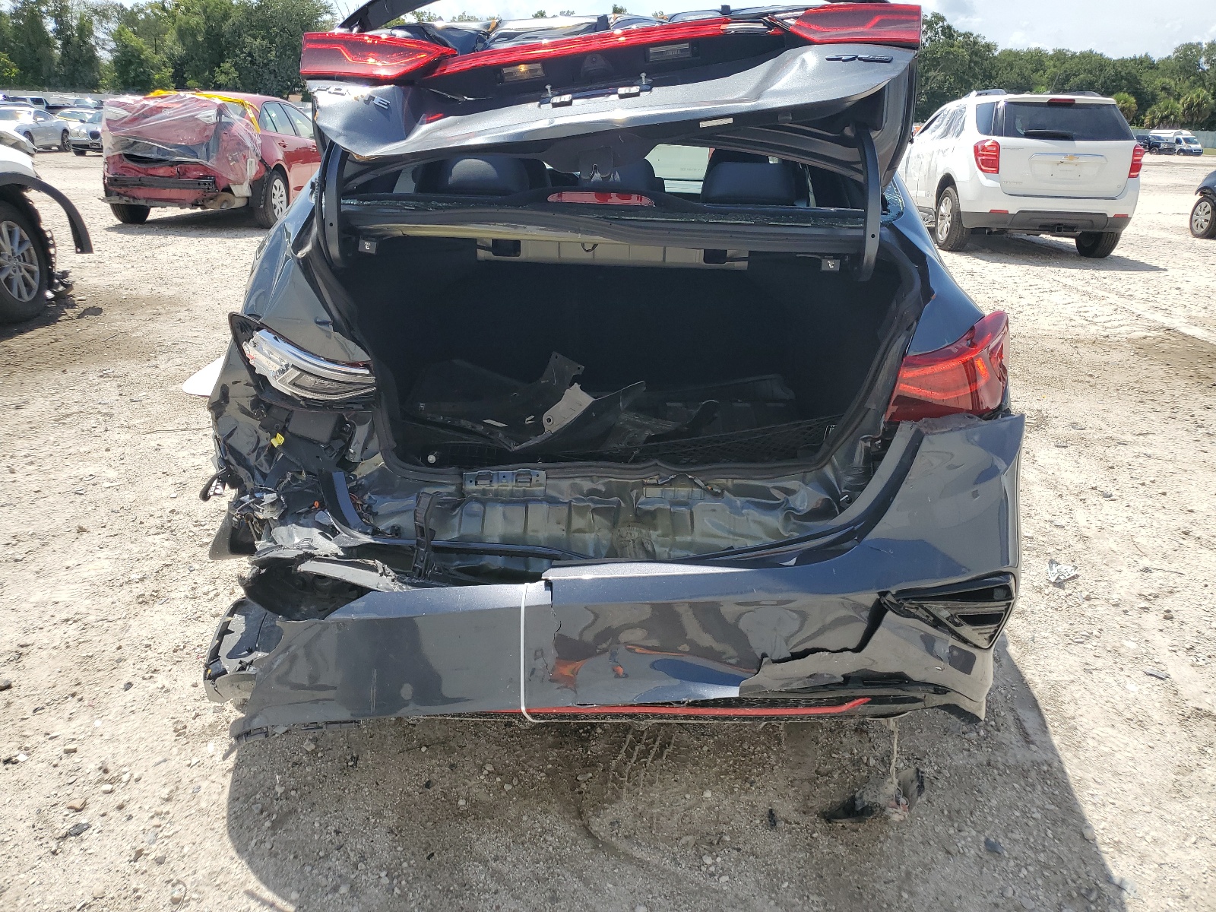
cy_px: 456
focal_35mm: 26
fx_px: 913
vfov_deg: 53.1
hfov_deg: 67.3
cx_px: 608
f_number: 1.5
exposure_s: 1/2500
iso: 50
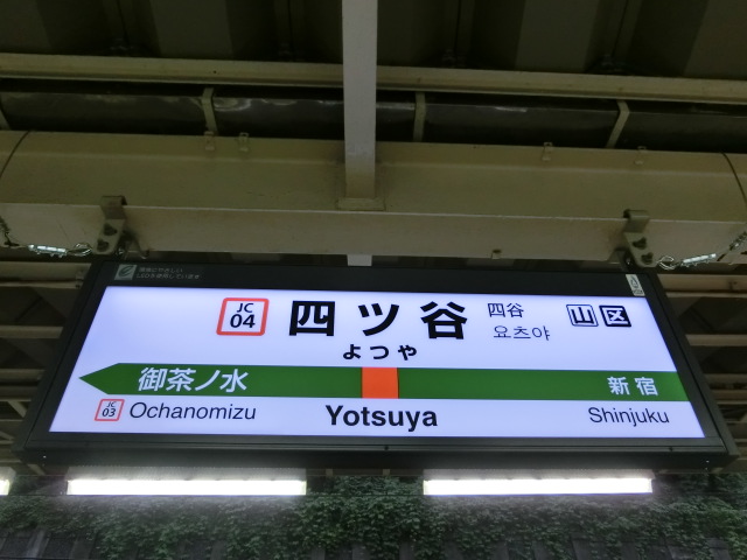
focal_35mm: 25
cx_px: 374
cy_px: 280
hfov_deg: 69.4
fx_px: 539
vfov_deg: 54.9
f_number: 3.5
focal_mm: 4.5
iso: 200
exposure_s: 1/125
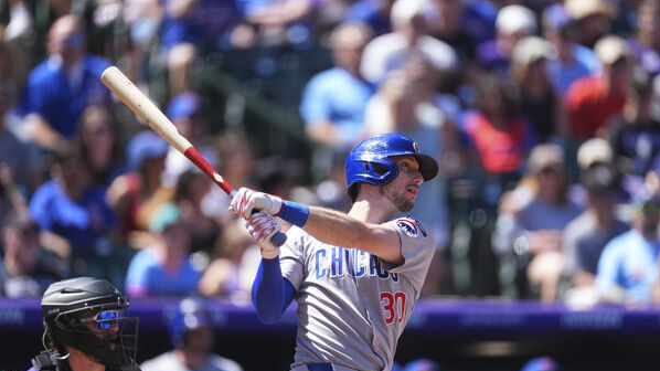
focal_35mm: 631
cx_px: 330
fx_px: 11040
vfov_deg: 1.9
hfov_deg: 3.4
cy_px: 202
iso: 400
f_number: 4
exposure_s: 1/1600
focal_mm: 600
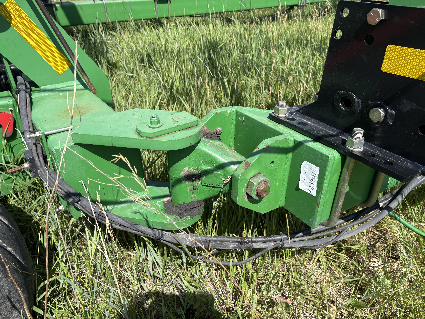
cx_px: 212
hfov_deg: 67.3
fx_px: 319
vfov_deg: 53.1
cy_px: 160
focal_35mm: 26
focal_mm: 5.96
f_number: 1.6
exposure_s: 1/1848
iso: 50
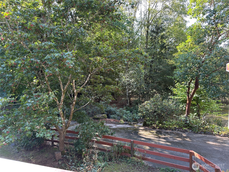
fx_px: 159
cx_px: 114
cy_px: 86
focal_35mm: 24
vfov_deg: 56.8
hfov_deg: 71.6
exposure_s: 1/166
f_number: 1.78
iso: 100
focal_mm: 6.86
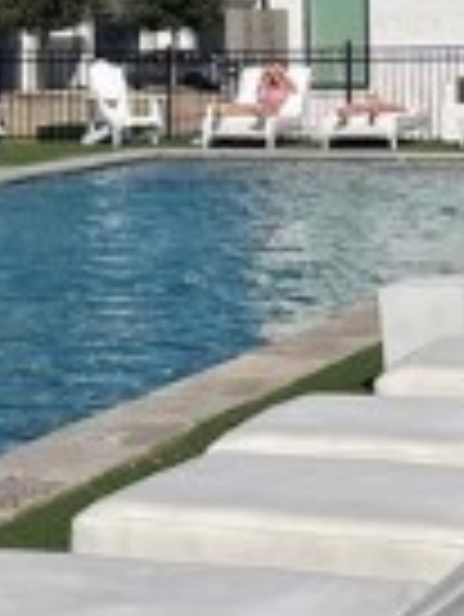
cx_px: 135
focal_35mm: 146
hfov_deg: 10.2
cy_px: -90
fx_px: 2605
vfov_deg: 13.2
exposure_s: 1/8547
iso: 32
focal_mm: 5.1
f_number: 1.6
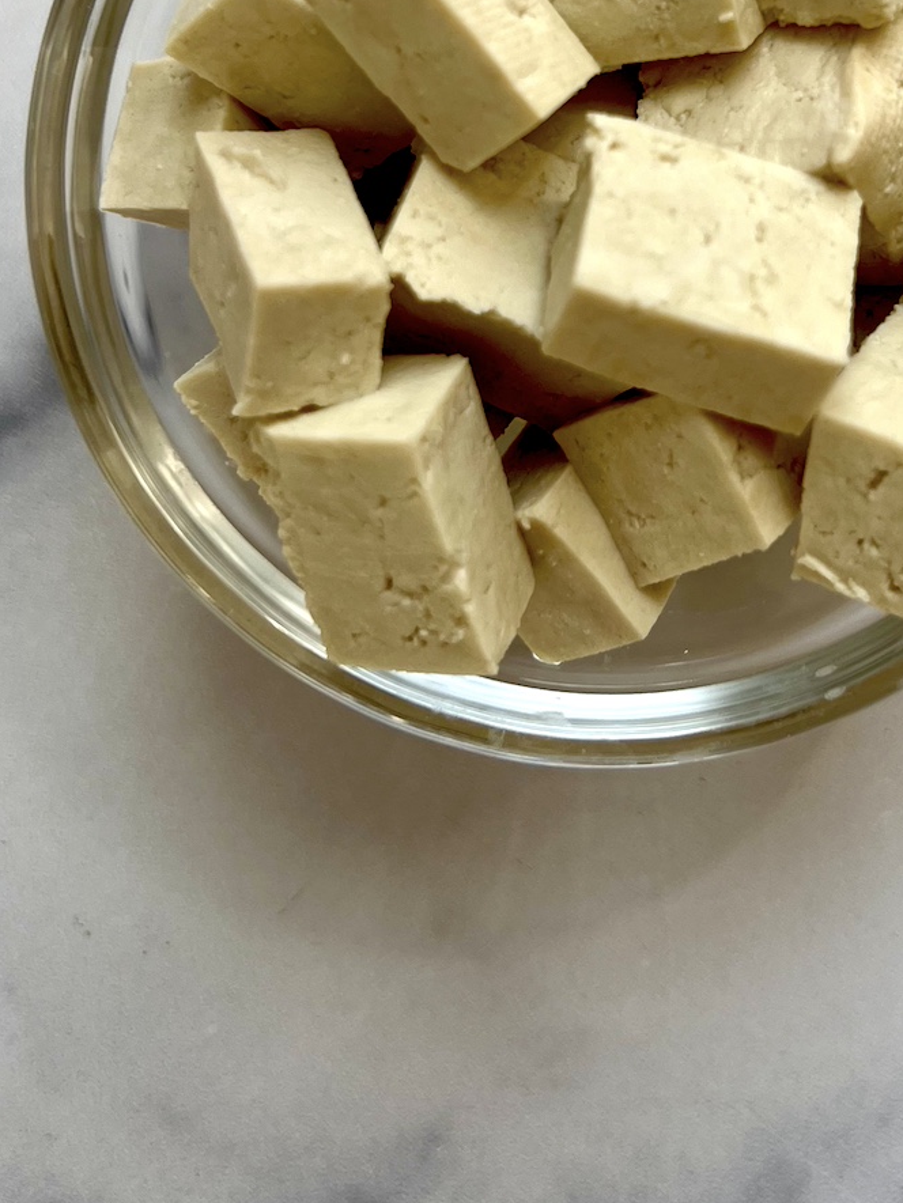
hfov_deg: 30.6
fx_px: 1634
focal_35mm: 47
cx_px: 626
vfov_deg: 38.6
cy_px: 207
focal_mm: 5.7
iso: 50
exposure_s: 1/461
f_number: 1.5
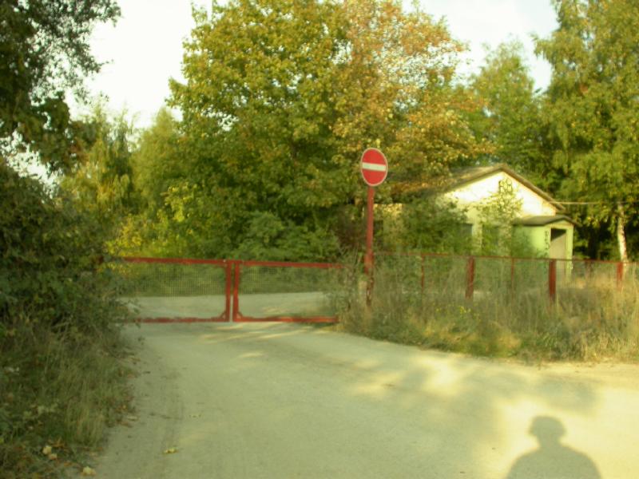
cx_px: 320
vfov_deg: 37.7
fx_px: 701
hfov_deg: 49.0
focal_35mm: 38
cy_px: 240
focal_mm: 7.85
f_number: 4.7
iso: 100
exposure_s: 1/203
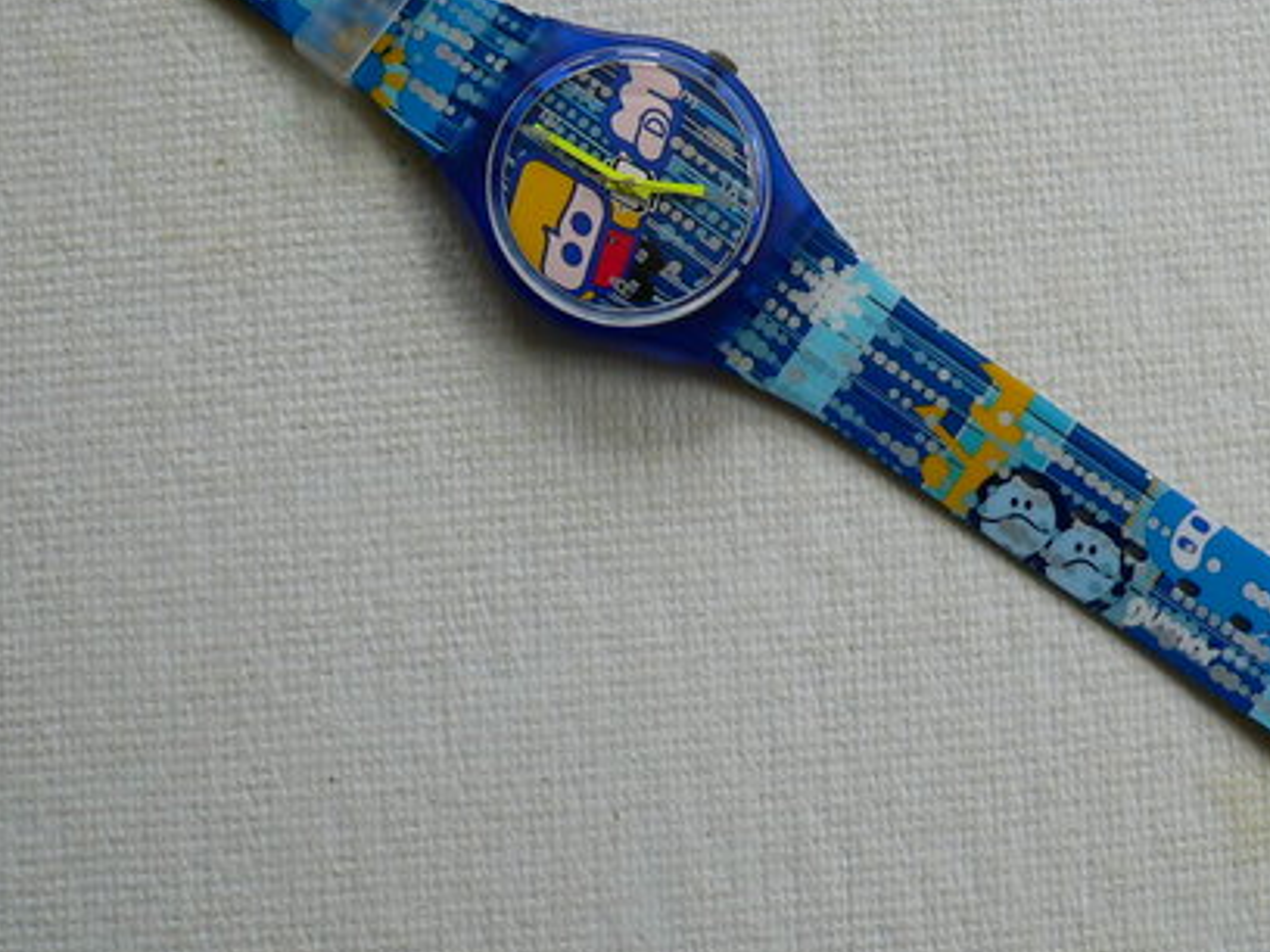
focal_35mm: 53
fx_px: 1944
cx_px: 697
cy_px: 280
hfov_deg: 36.1
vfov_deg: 27.3
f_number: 2.8
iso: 80
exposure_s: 1/60
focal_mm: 6
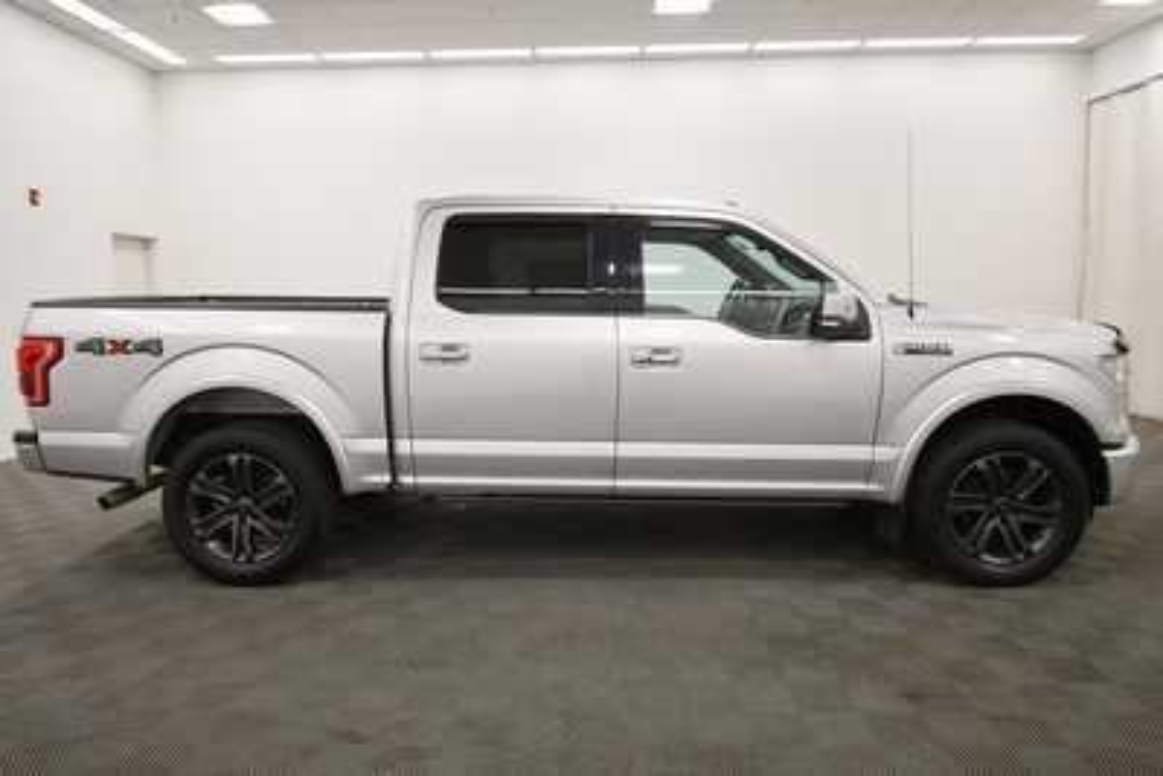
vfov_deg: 53.2
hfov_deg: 73.7
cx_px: 582
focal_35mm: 24
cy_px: 388
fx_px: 776
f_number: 5.3
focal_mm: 16
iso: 800
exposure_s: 1/200
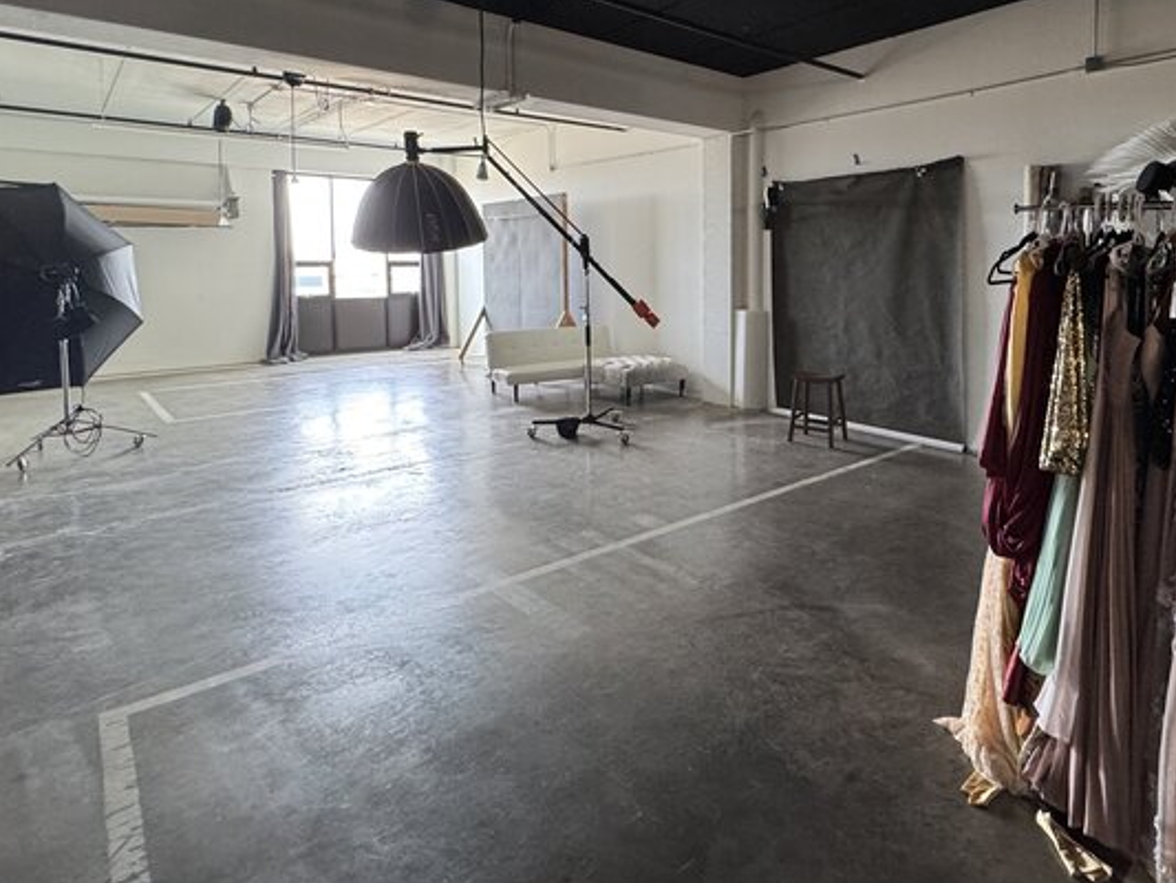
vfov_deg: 62.1
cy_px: 302
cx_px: 724
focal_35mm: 21
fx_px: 714
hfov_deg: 77.8
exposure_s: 1/60
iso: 320
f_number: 2.2
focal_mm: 2.22
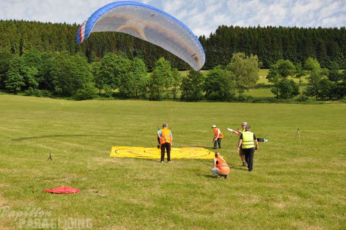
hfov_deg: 51.3
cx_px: 173
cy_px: 115
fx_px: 360
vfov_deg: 35.4
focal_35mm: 38
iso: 200
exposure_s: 1/320
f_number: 9
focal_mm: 25
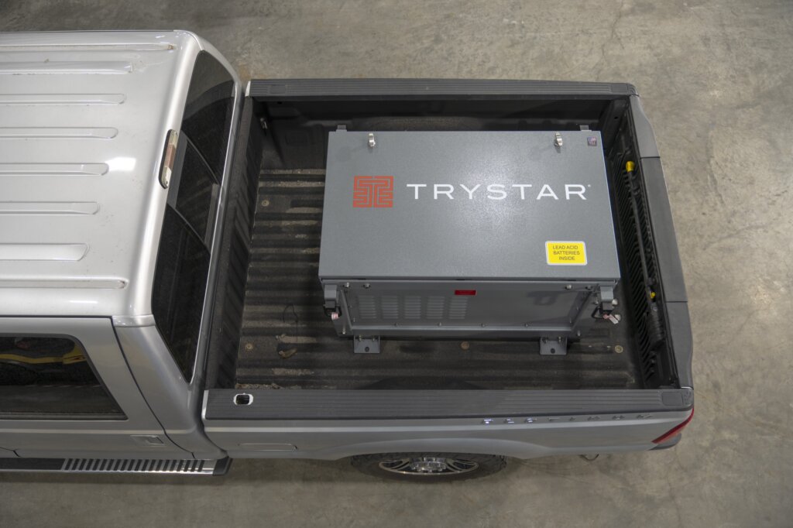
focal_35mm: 31
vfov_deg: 42.3
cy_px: 264
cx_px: 396
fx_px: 683
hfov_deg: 60.3
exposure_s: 1/60
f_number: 2.8
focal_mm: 31
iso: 500
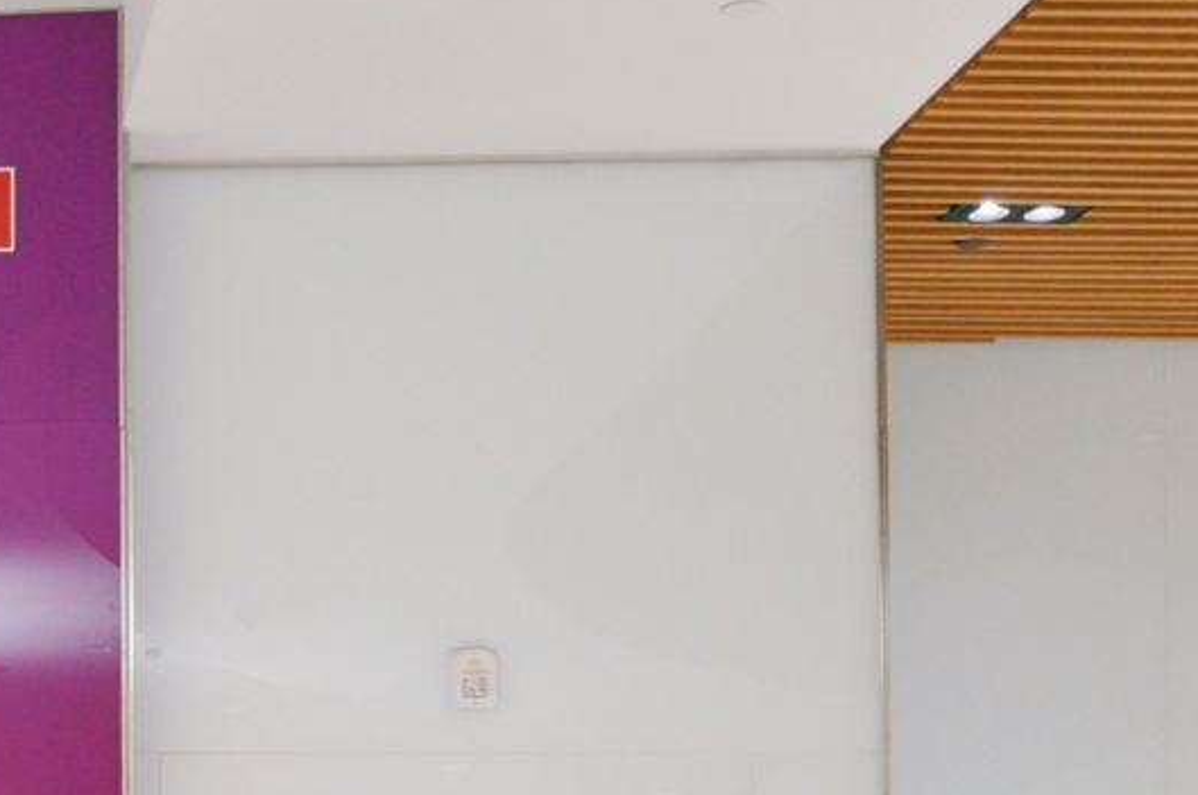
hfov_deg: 18.0
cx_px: -720
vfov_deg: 13.2
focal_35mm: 98
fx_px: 3256
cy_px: 1174
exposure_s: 1/60
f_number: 4
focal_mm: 18
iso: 800
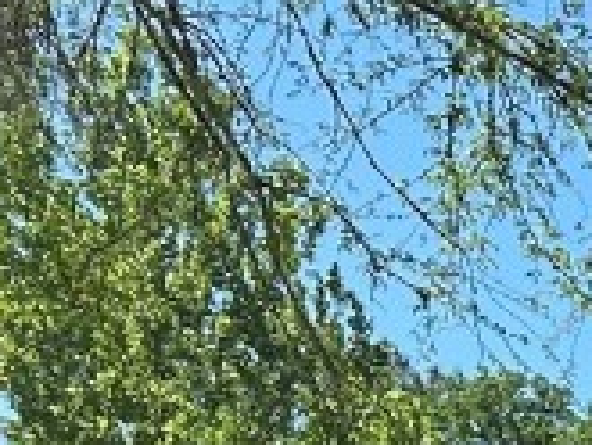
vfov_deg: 8.9
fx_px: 2550
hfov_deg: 11.7
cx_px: 1234
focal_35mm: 149
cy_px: 1091
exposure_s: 1/2809
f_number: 1.78
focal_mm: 6.86
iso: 80
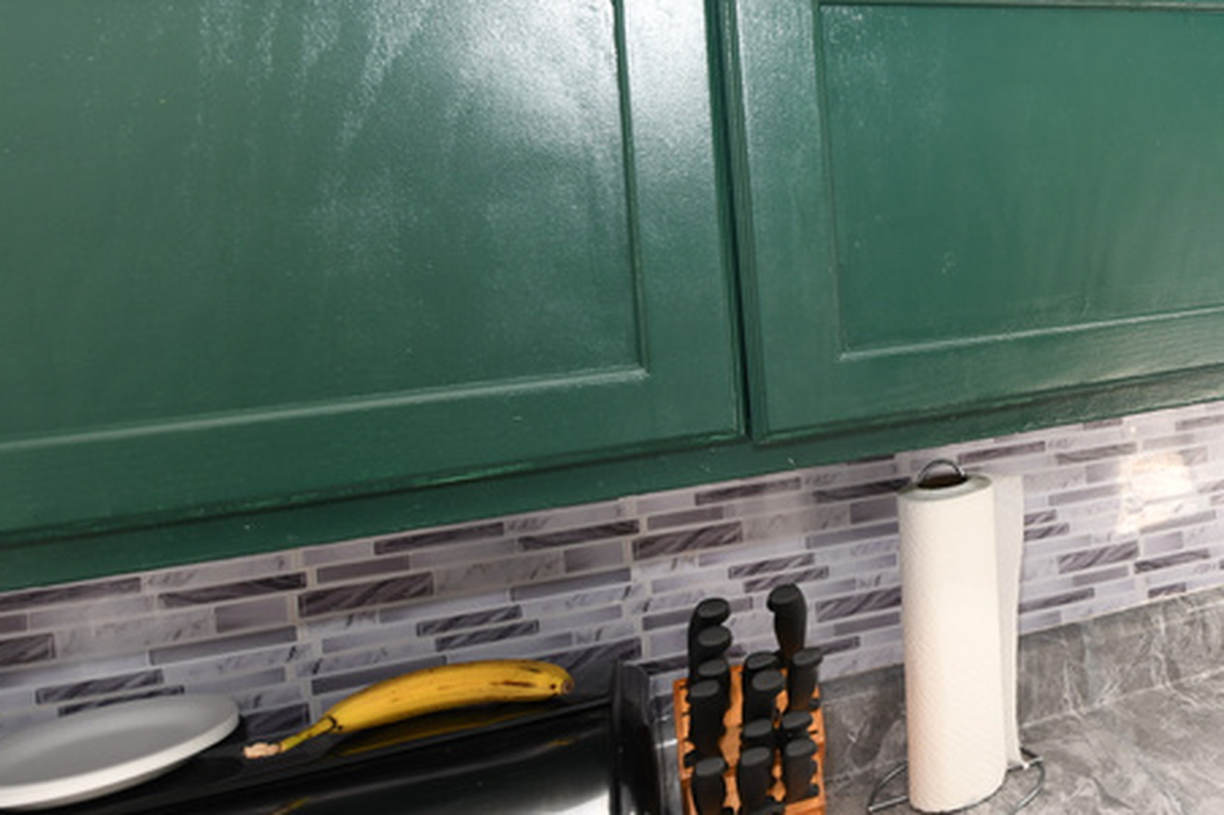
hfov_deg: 42.6
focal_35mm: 34
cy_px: 204
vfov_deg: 37.9
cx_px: 1370
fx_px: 1156
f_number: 5.6
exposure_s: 1/8
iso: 200
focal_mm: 15
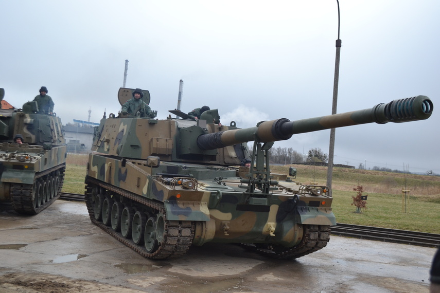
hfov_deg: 38.9
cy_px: 146
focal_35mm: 51
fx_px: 623
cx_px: 220
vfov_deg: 26.5
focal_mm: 34
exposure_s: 1/1000
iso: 400
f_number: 5
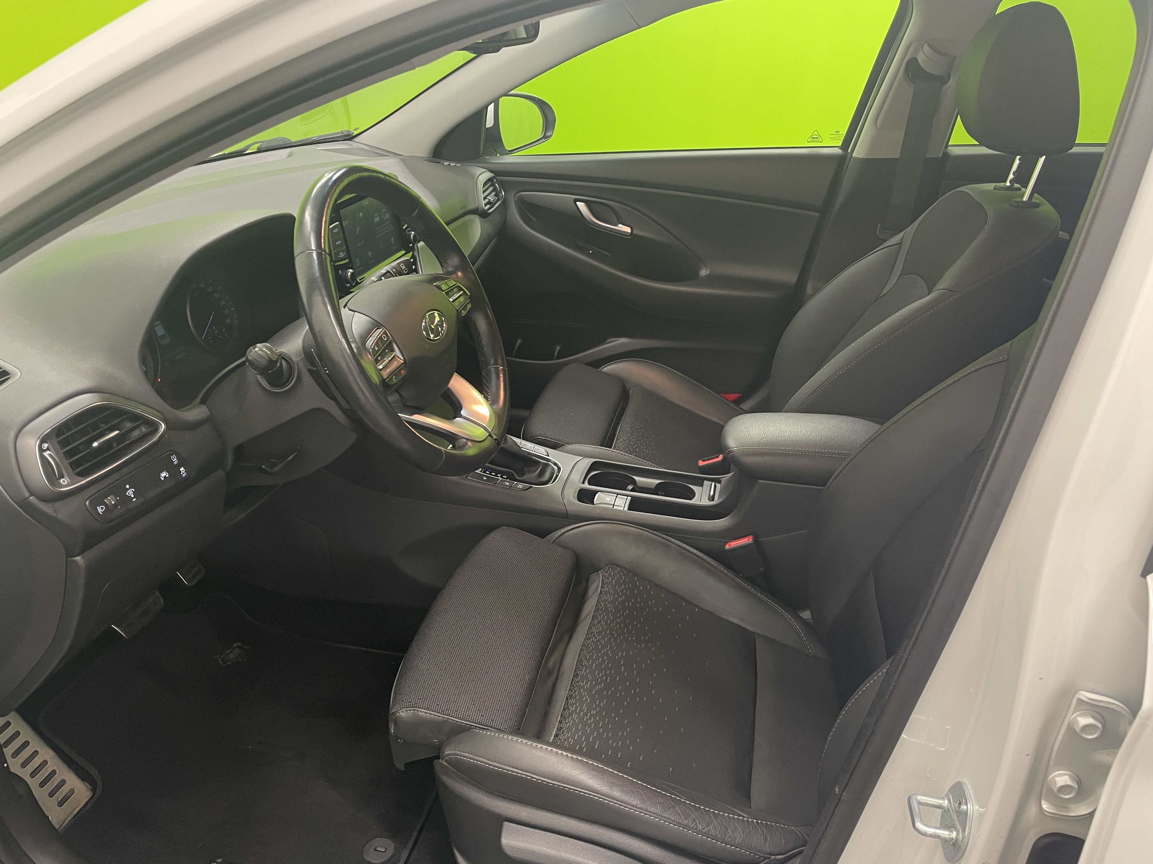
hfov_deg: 67.3
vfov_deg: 53.1
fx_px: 866
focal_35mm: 26
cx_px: 576
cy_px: 432
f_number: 1.6
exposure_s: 1/50
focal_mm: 4.2
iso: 100
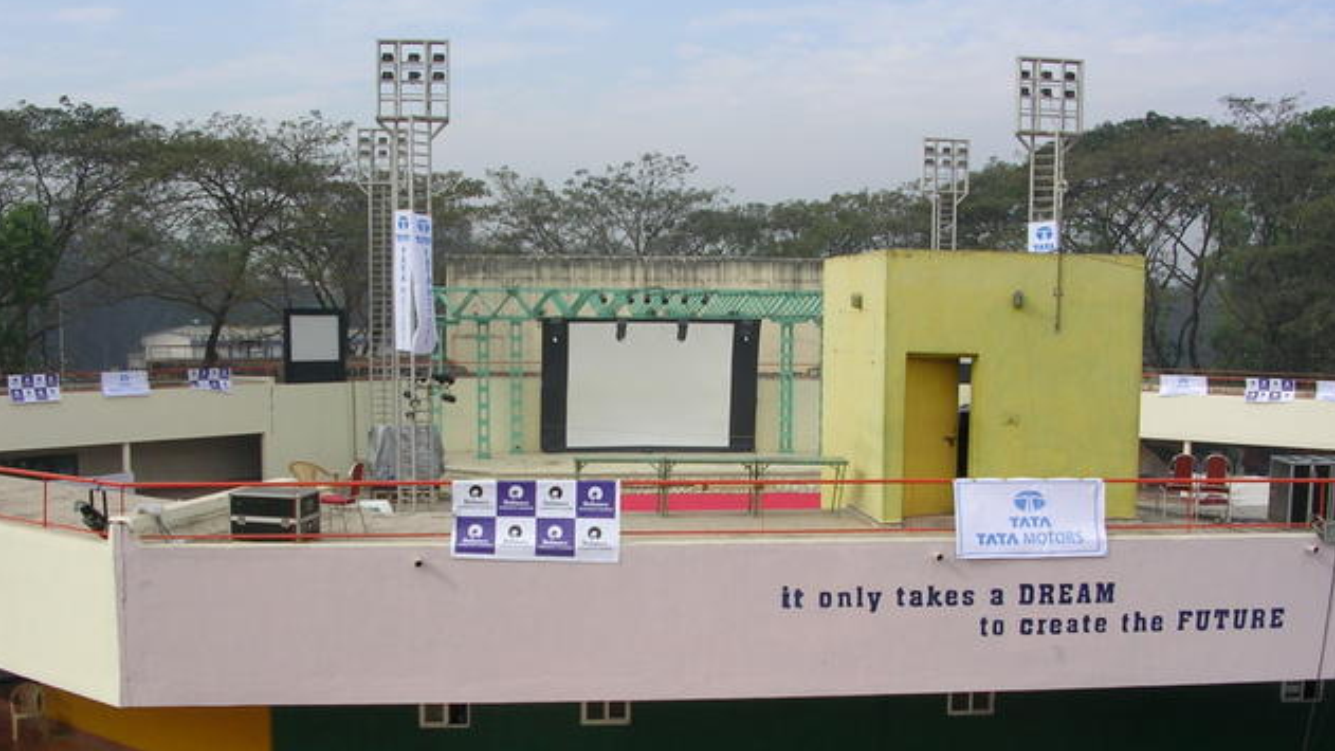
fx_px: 1487
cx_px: 669
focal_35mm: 42
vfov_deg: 28.3
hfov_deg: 48.4
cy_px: 465
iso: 50
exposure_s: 1/192
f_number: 5.6
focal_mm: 5.8
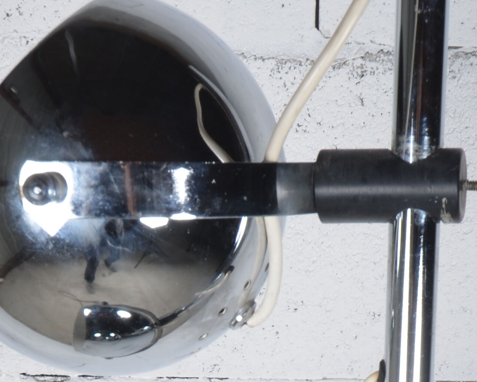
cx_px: 297
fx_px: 1525
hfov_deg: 17.8
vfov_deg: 13.2
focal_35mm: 108
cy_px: 624
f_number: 11
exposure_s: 1/125
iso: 100
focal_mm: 20
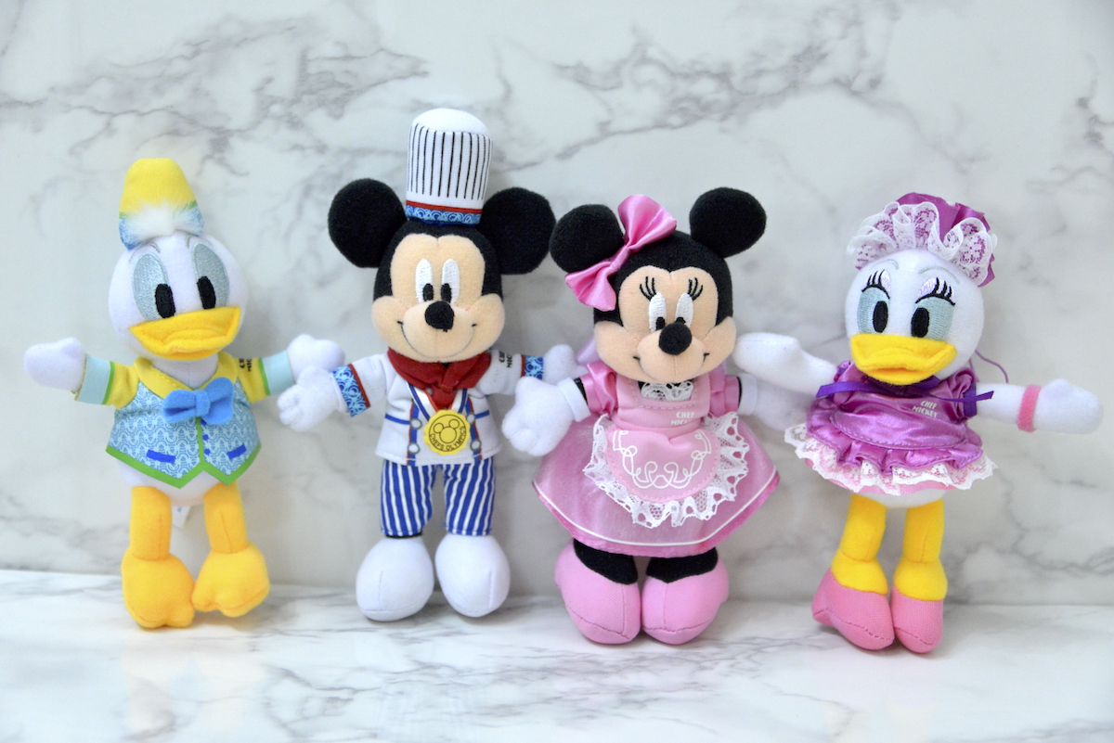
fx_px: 2229
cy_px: 372
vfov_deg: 18.9
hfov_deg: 28.1
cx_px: 557
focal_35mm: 72
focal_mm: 72
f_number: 5.6
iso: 5600
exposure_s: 1/125
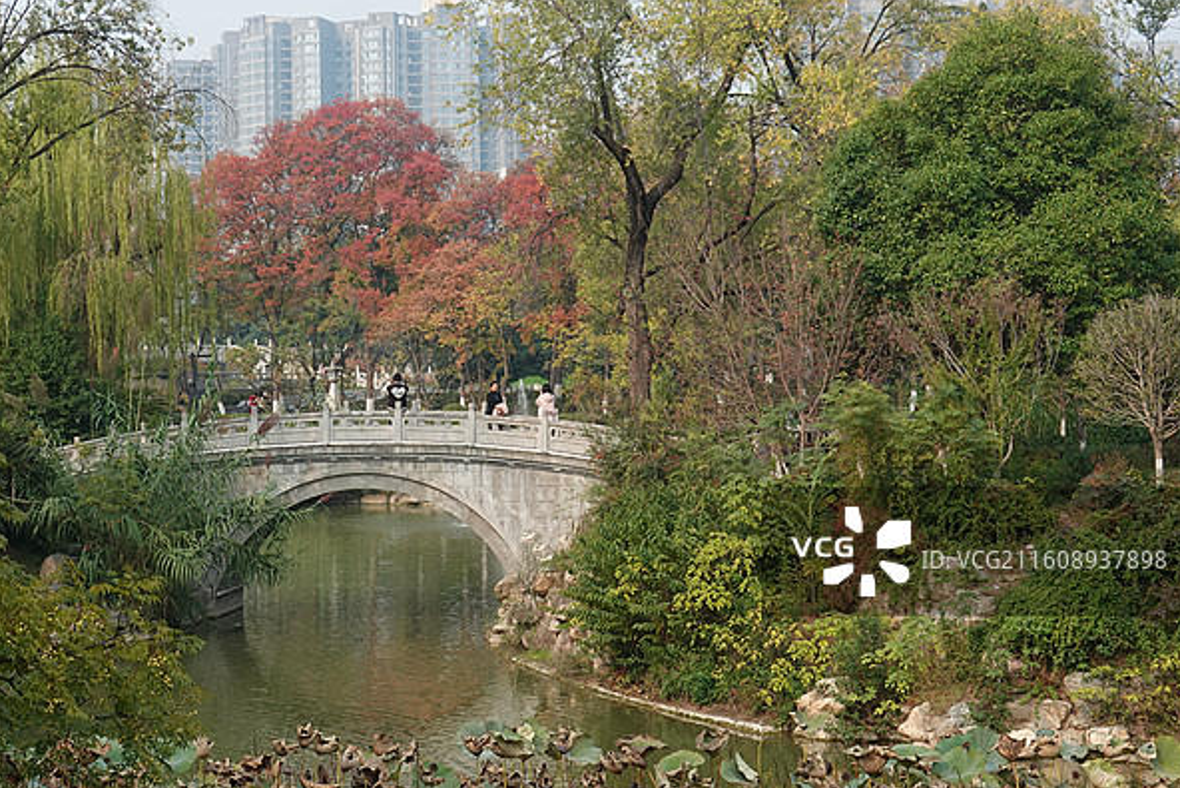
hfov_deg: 26.2
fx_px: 2524
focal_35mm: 77
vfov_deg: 17.7
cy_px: 304
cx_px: 409
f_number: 5.6
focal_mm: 21.12
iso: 125
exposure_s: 1/320
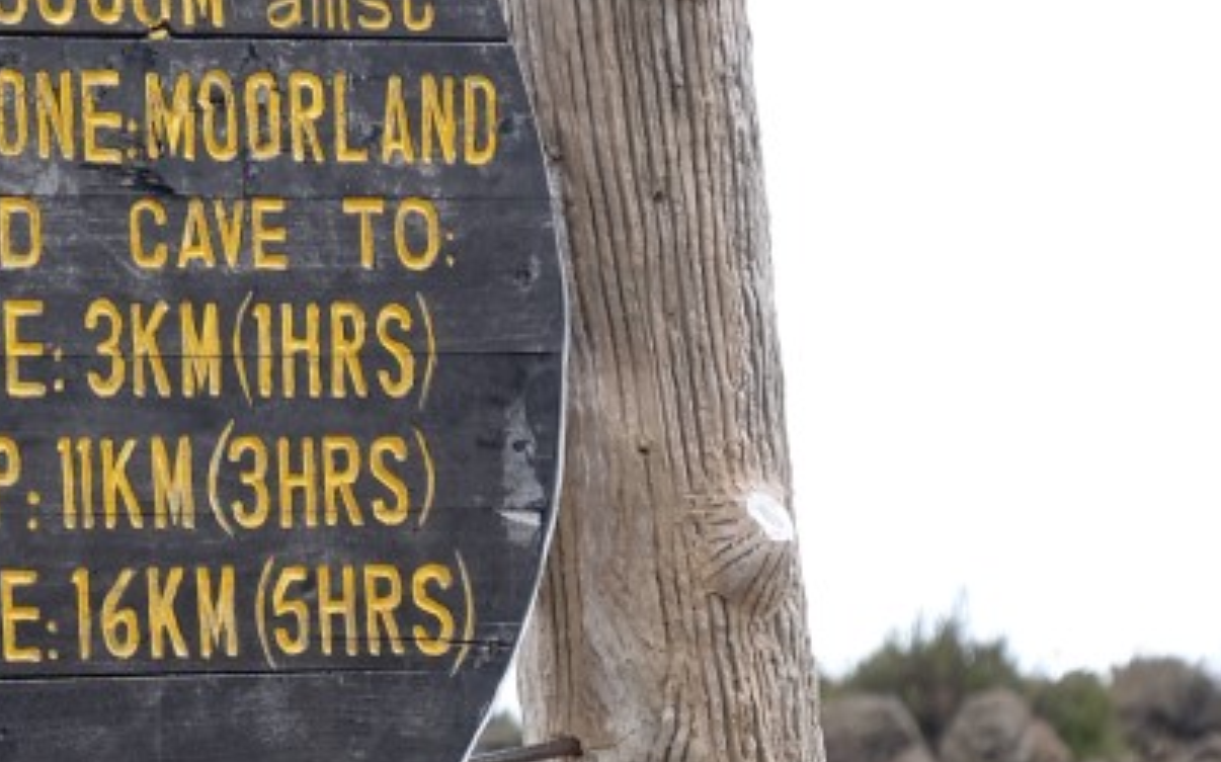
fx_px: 11477
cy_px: 264
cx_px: -70
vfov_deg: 3.8
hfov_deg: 6.1
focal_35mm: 345
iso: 400
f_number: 6.4
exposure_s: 1/250
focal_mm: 78.7
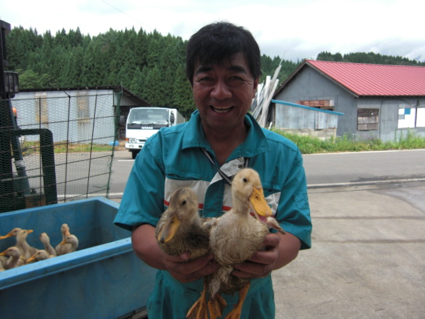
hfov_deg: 63.4
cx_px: 212
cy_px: 160
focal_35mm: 28
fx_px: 344
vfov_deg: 49.7
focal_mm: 4.9
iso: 50
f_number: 2.6
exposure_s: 1/500
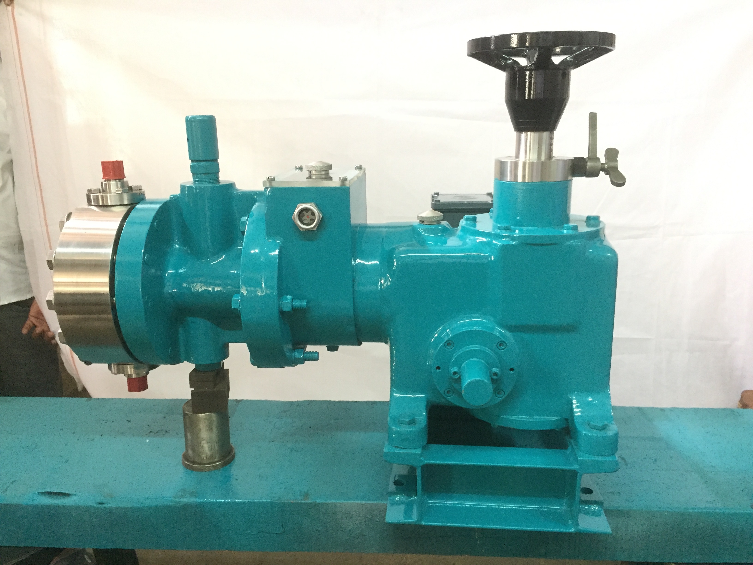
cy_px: 282
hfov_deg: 61.7
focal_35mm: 29
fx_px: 631
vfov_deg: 48.2
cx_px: 376
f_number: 2.2
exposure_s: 1/33
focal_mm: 4.15
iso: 320
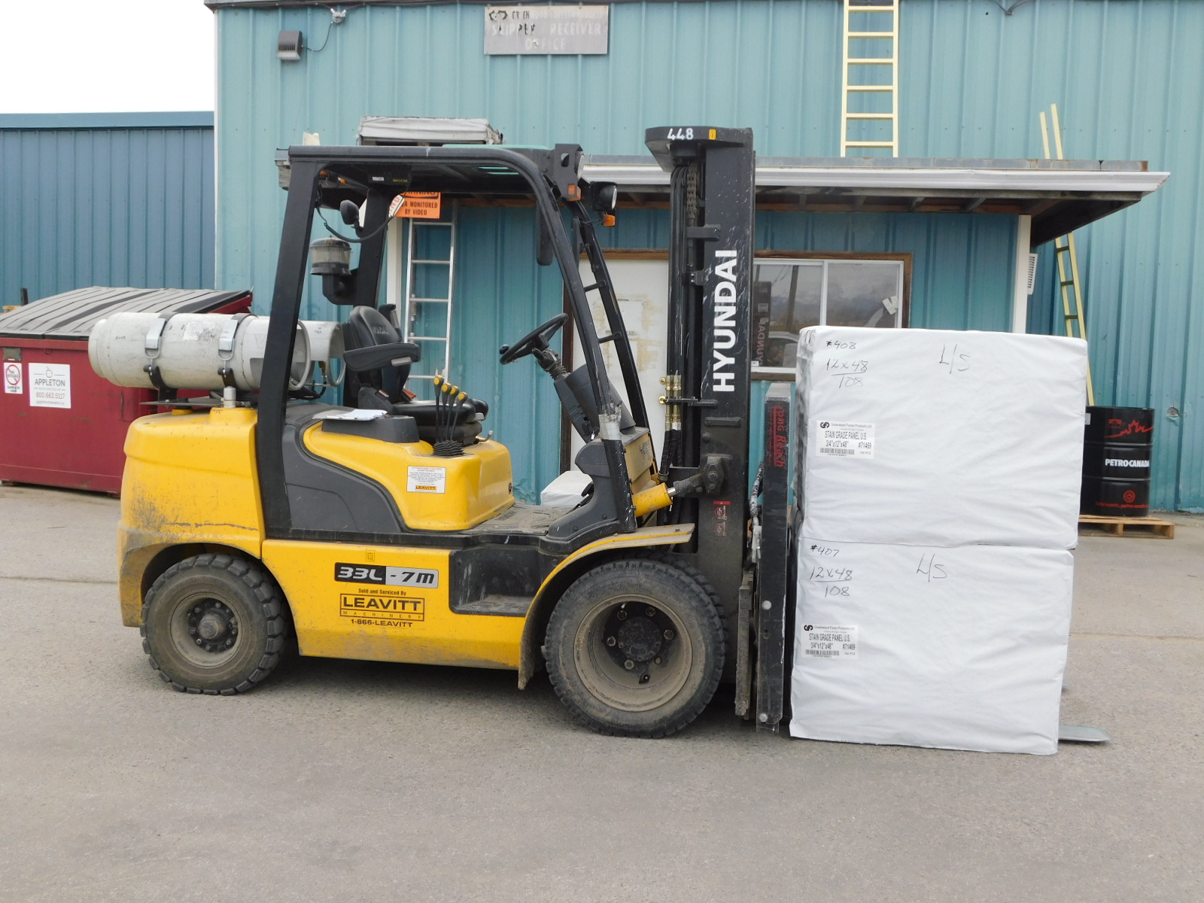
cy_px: 452
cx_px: 602
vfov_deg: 39.7
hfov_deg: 51.4
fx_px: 1252
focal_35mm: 36
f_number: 3.5
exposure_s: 1/400
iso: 125
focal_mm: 6.3
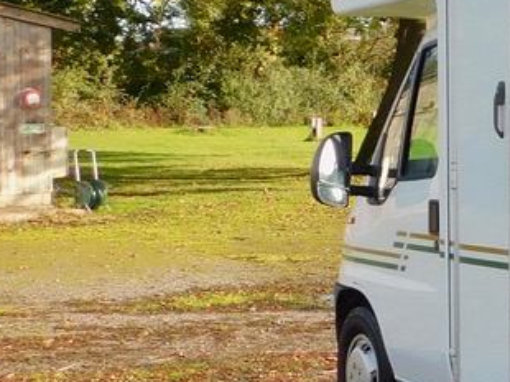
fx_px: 1399
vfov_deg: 15.5
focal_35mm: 95
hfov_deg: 17.4
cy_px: 135
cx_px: 872
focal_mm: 4
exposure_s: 1/500
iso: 125
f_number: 3
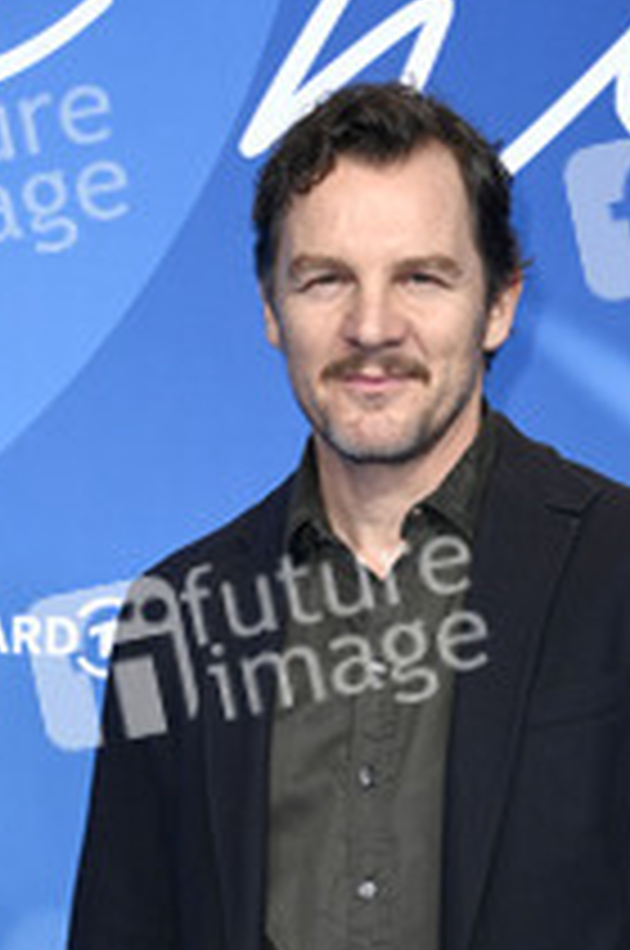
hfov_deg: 7.4
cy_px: 869
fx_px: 4898
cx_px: 387
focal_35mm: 186
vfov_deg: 11.0
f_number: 5.6
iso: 1000
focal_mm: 98
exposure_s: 1/250
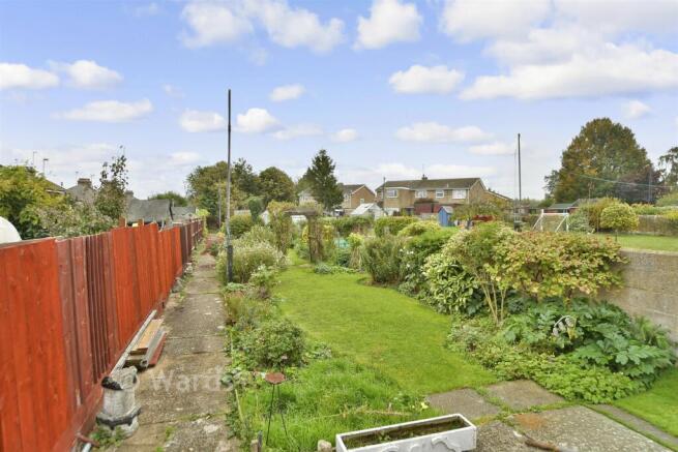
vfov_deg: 67.4
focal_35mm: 18
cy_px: 226
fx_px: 339
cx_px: 339
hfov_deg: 90.0
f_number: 7.1
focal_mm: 12
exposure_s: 1/200
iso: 500
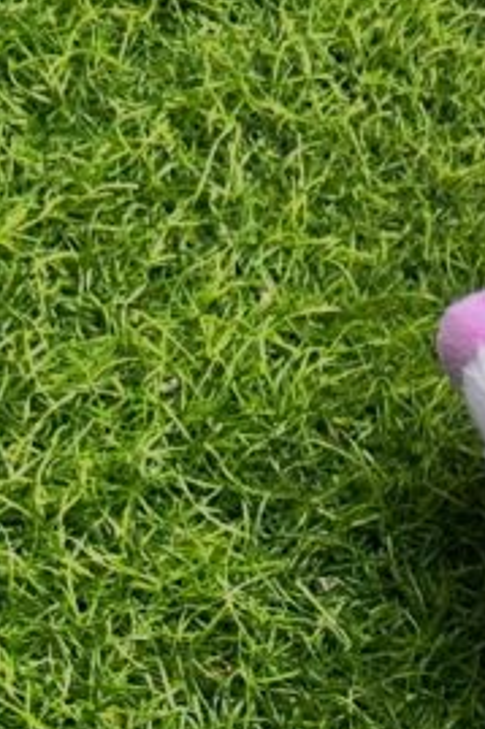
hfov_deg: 9.2
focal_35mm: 134
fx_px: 2711
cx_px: 1154
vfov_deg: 13.9
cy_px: 1226
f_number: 1.5
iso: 64
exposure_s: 1/121
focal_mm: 5.7
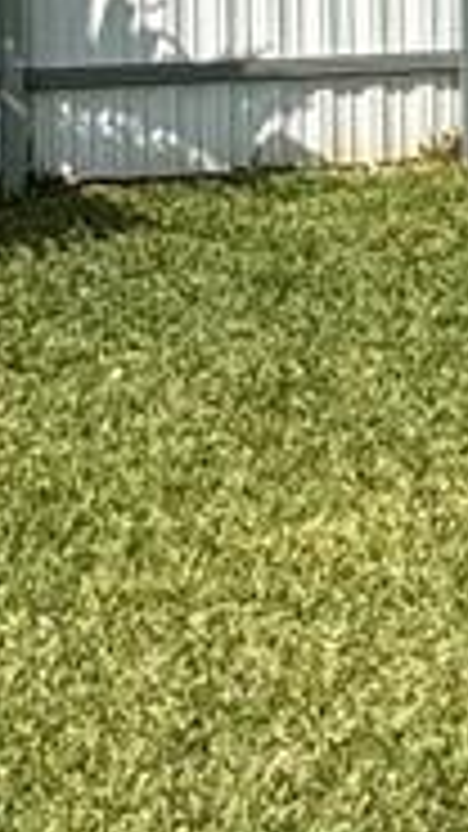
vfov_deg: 15.6
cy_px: -198
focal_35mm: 132
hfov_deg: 8.9
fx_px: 2913
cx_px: 734
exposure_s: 1/2770
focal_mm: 2.22
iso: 50
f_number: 2.2
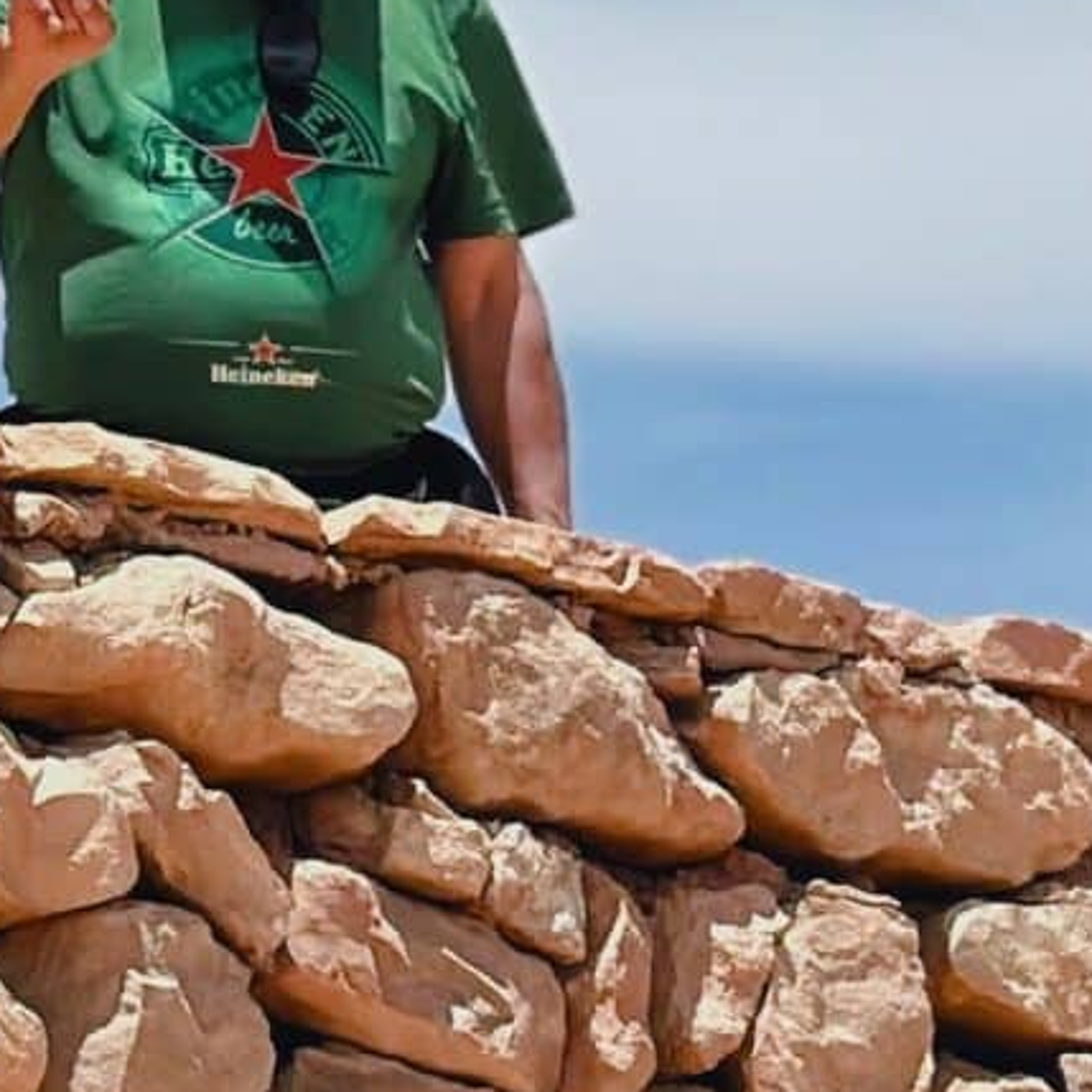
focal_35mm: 253
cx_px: -2072
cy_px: -718
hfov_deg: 6.4
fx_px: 9030
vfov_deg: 6.8
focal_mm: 6.86
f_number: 1.78
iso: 100
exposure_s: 1/10870
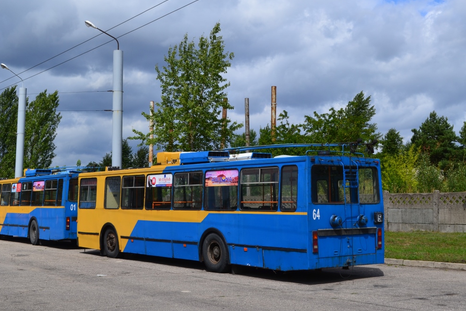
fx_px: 681
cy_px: 138
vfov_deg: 25.7
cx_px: 209
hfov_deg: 37.7
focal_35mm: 53
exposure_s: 1/320
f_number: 10
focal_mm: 29
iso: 200
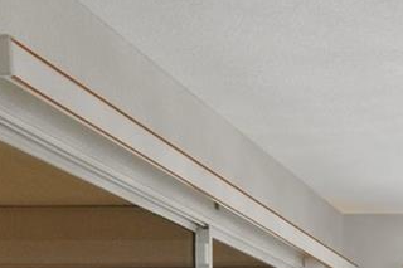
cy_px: 444
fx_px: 839
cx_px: 616
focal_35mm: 75
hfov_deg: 22.0
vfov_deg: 16.0
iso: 250
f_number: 9
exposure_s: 1/4
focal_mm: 10
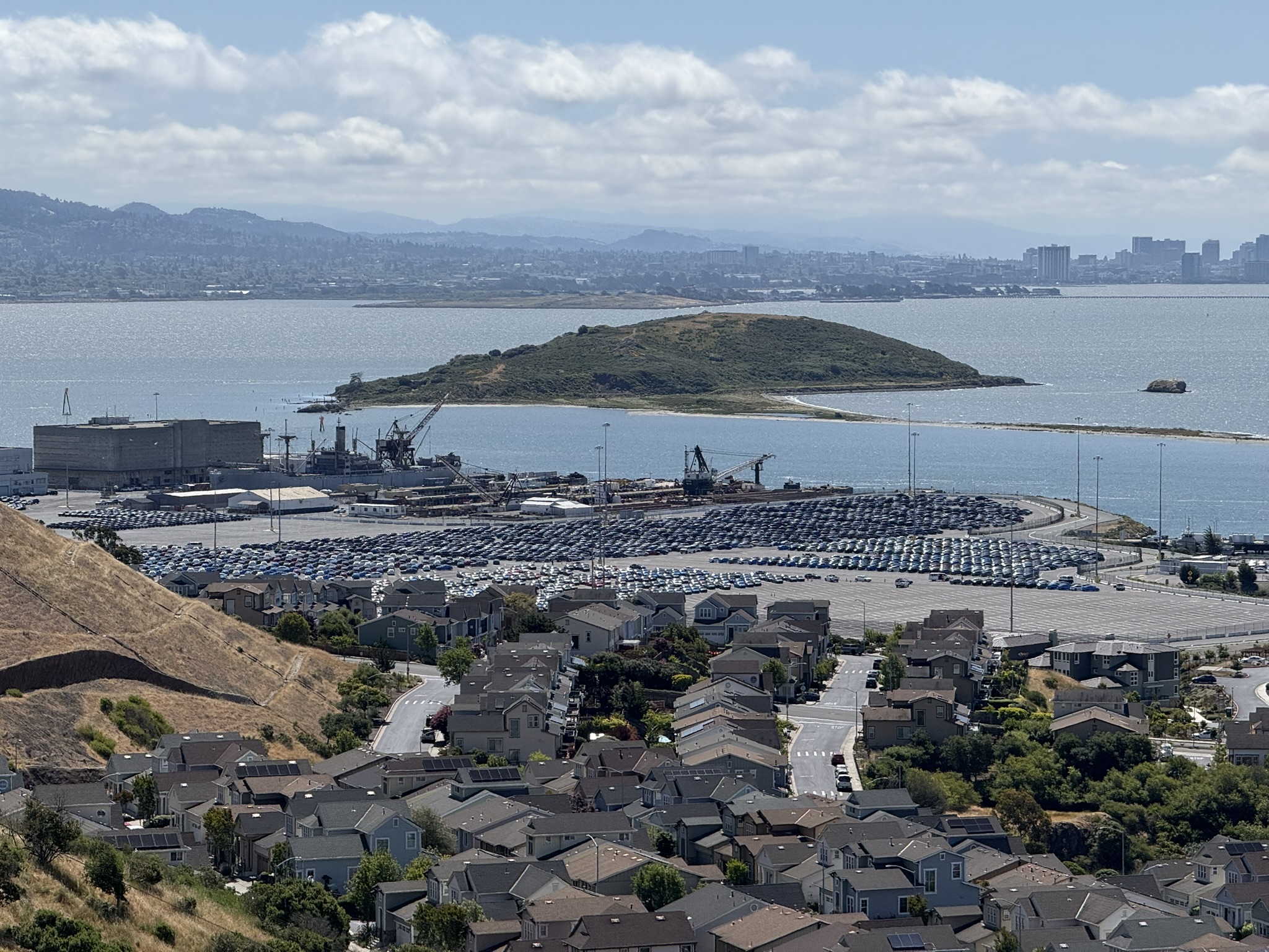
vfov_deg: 12.3
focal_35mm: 120
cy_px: 476
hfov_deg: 16.4
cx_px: 634
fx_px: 4399
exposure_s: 1/2710
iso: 50
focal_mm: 15.66
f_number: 2.8
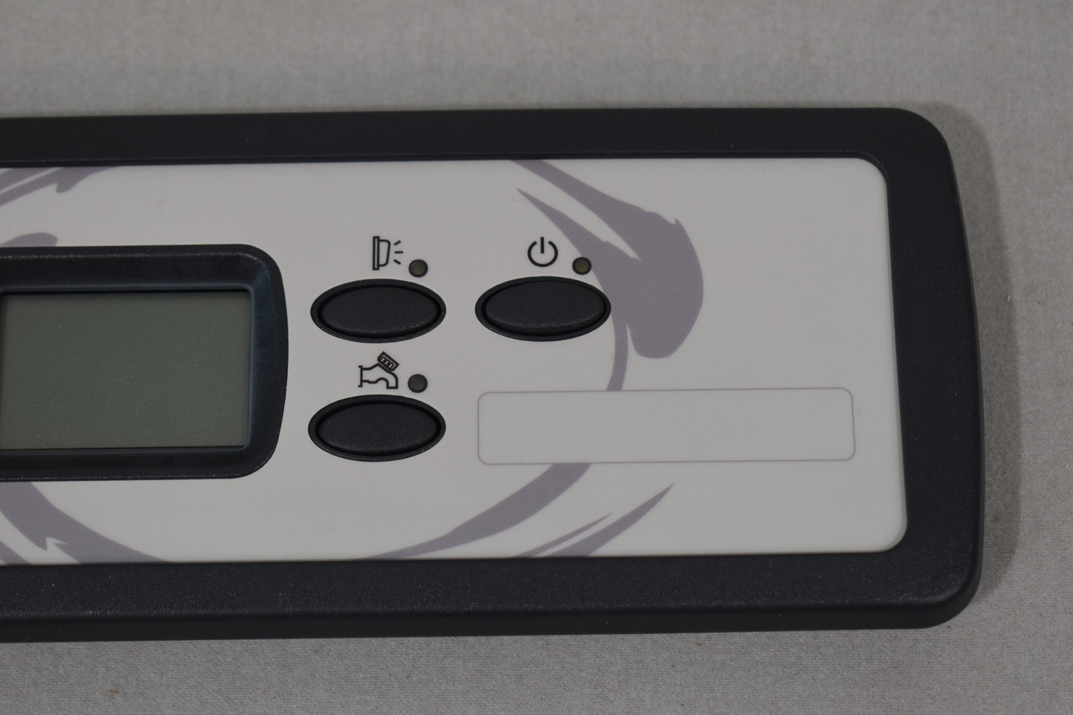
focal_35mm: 82
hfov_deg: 24.6
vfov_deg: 16.6
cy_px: 358
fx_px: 2459
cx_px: 536
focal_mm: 55
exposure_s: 1/125
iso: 400
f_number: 5.6
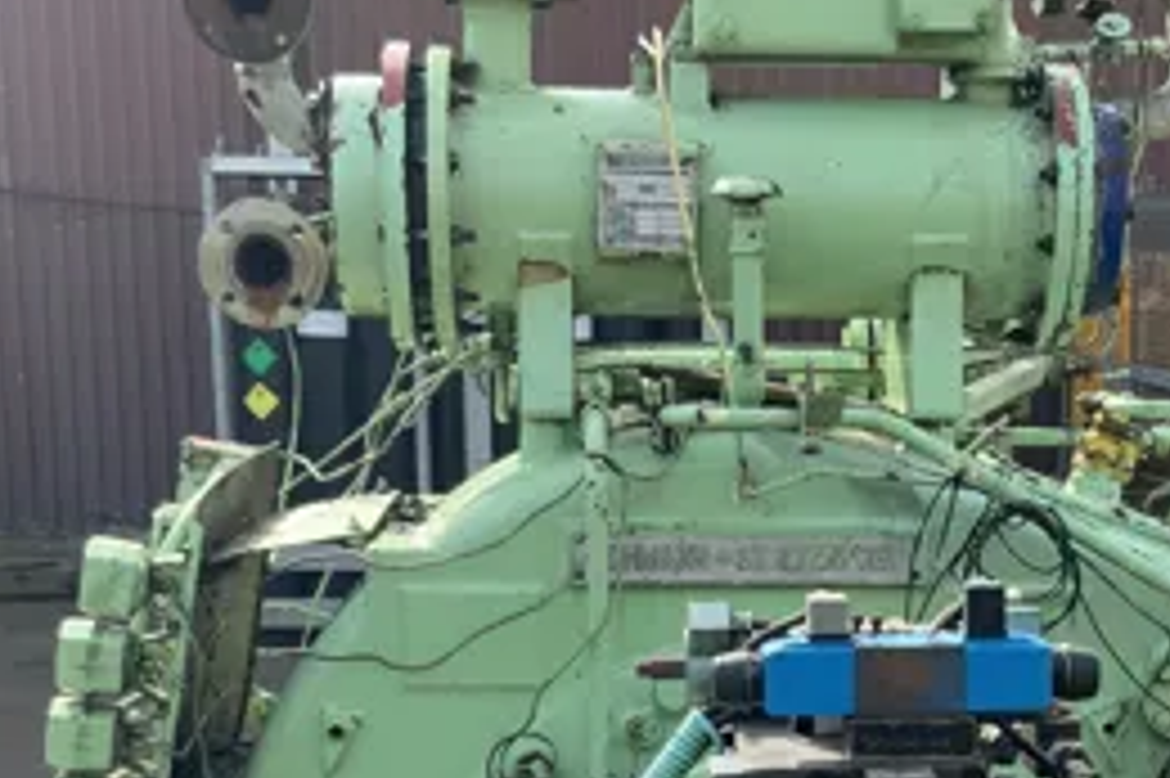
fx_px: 2338
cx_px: 832
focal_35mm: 72
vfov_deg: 18.4
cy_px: 789
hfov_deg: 27.8
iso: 16
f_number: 1.8
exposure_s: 1/491
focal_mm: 3
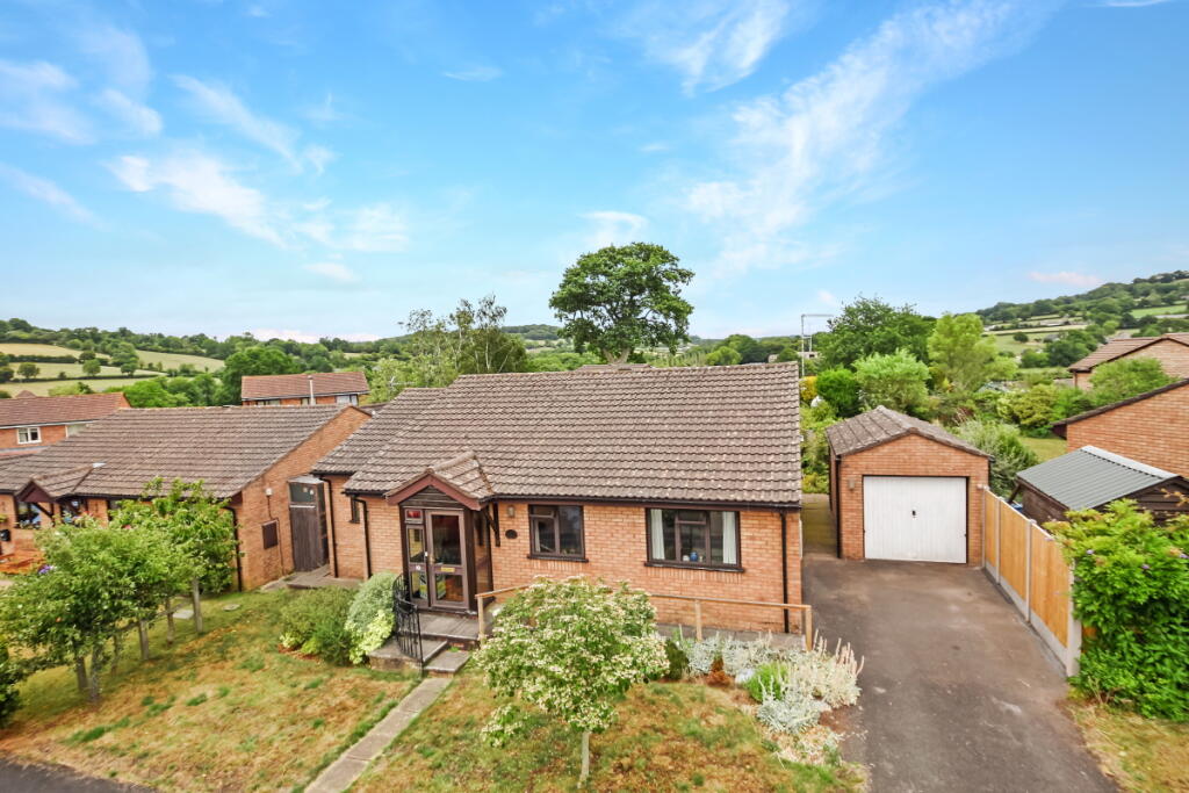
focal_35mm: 18
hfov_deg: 90.0
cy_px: 396
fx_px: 595
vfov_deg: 67.4
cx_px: 594
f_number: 5.6
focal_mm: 12
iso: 100
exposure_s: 1/200
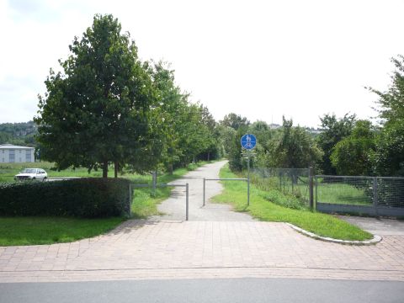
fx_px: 373
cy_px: 152
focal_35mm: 32
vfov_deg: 44.2
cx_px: 202
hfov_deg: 56.8
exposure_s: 1/400
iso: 100
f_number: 4.5
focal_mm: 5.2
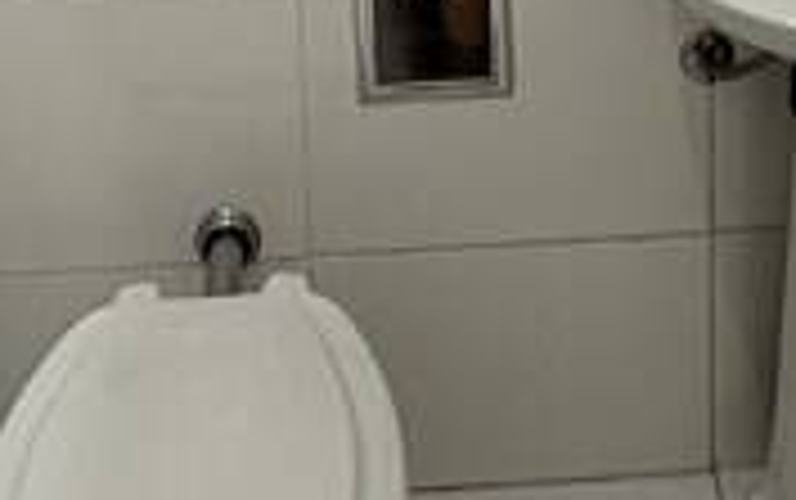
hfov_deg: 30.6
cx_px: 427
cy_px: -694
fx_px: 1455
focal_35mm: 67
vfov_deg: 13.9
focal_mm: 2.22
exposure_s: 1/120
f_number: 2.2
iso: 160
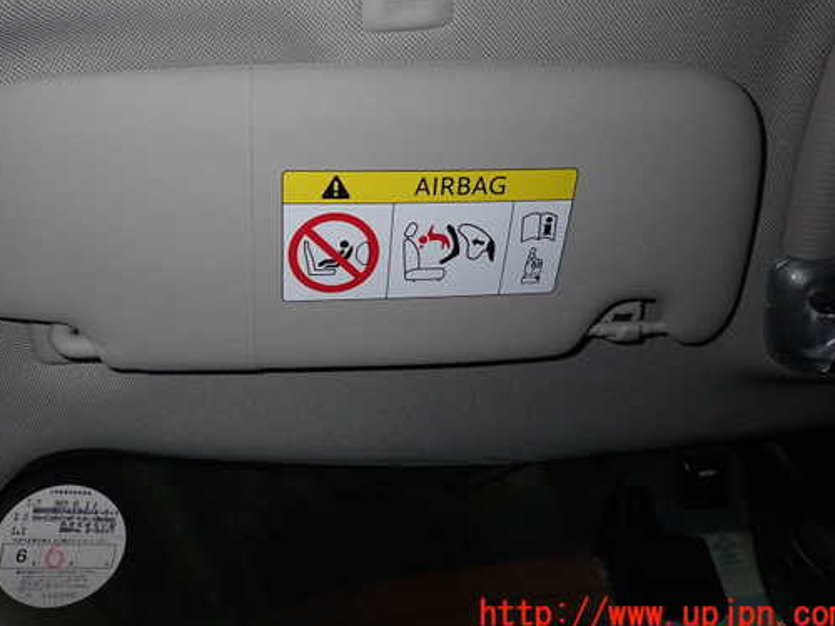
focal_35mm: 30
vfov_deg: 46.6
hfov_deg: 59.7
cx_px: 356
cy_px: 260
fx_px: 724
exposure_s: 1/30
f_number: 5.6
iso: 200
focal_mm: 4.5
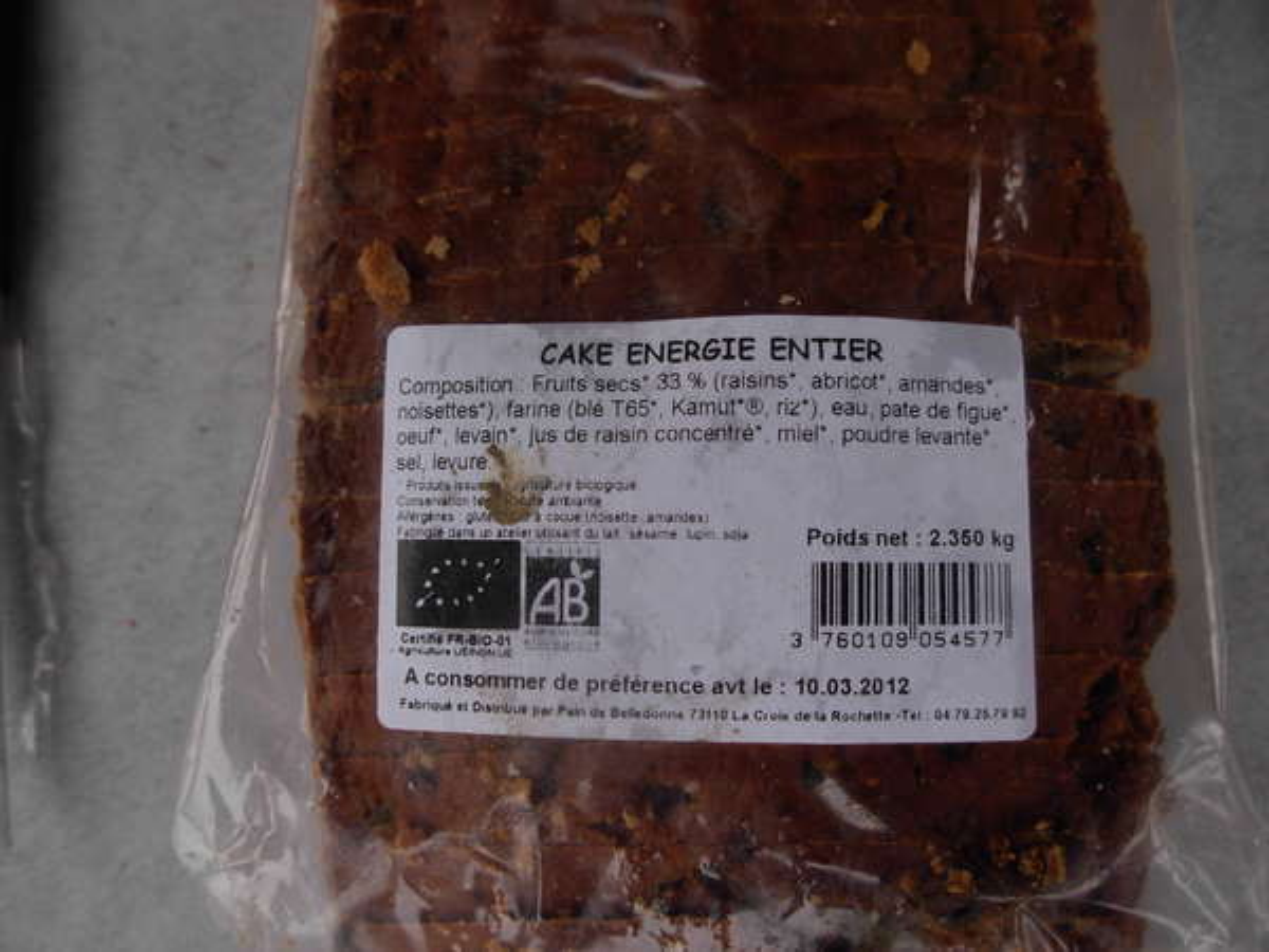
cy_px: 476
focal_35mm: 38
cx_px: 634
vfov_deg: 37.7
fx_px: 1393
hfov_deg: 49.0
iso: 79
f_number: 2.9
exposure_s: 1/78.3
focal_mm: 6.3
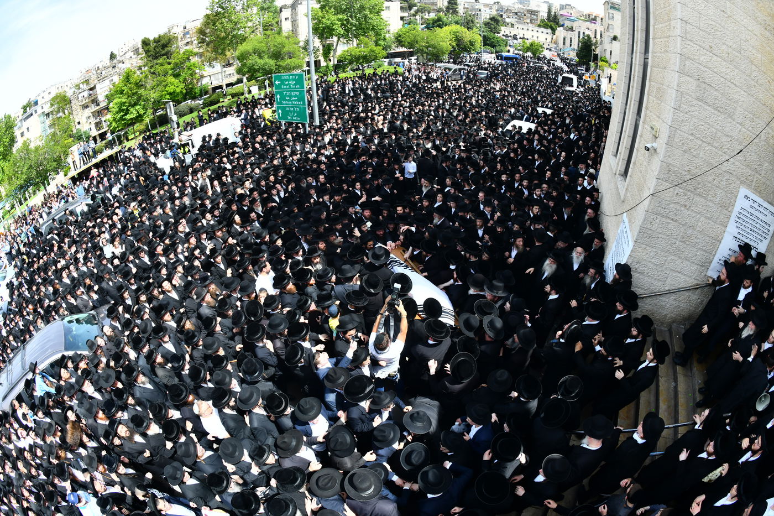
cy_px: 258
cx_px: 387
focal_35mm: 16
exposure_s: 1/250
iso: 200
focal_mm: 16
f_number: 9
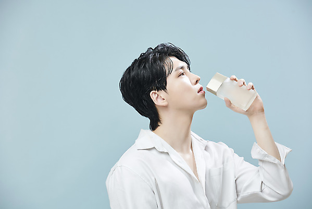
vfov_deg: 11.4
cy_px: 104
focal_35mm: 120
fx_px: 1040
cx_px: 156
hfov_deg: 17.1
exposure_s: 1/125
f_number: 5.6
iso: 50
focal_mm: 120
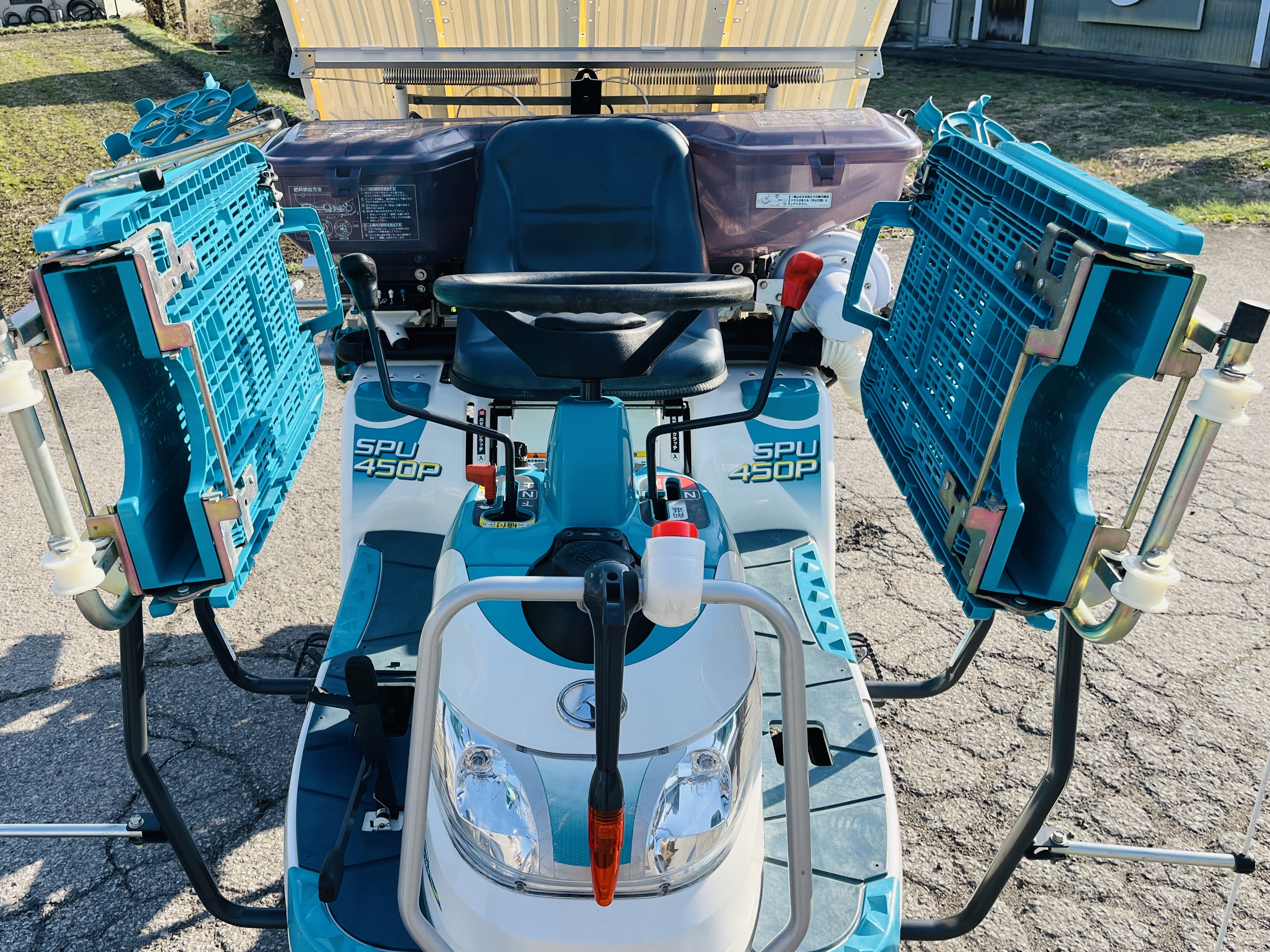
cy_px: 478
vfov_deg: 44.2
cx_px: 525
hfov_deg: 56.5
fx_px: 1174
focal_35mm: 32
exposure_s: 1/1309
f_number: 1.6
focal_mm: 5.1
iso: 50
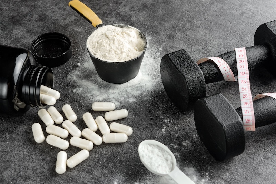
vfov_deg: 19.5
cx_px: 138
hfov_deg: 28.8
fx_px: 537
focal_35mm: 70
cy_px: 92
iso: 250
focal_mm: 70
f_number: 10
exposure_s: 1/160
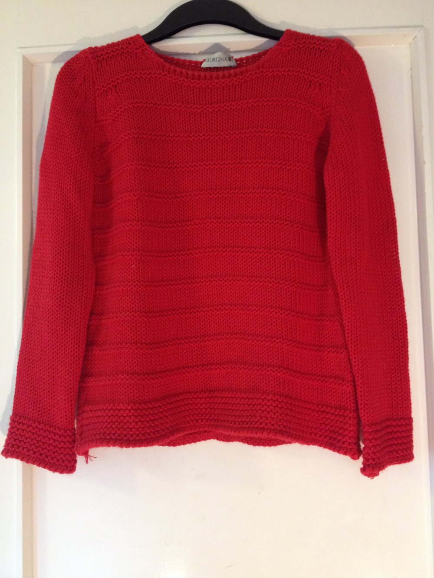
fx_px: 585
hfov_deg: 40.7
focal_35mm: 35
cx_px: 217
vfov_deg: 52.6
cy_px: 289
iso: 320
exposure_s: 1/20
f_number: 2.4
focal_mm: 4.28
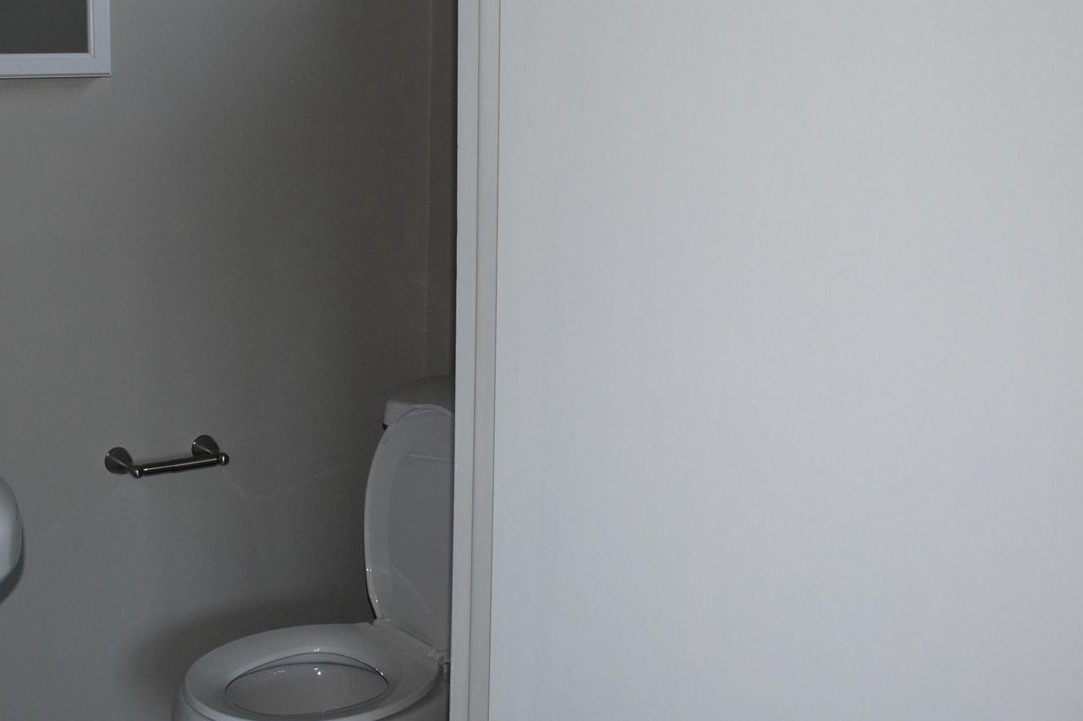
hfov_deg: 40.1
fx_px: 1444
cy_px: 284
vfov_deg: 28.0
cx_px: 283
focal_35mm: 48
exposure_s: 1/80
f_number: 4.5
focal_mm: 20
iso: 800
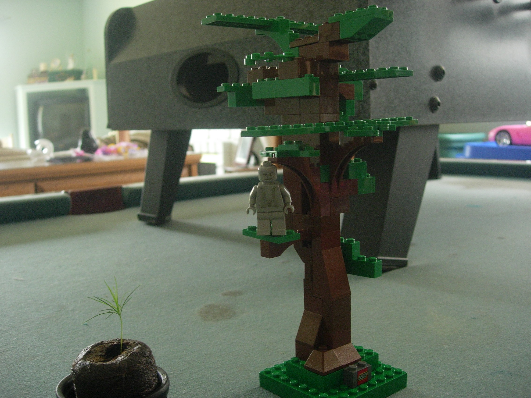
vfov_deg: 37.7
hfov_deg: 49.0
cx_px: 266
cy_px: 199
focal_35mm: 38
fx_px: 583
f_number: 2.8
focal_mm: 7.8
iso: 200
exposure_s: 1/24.6
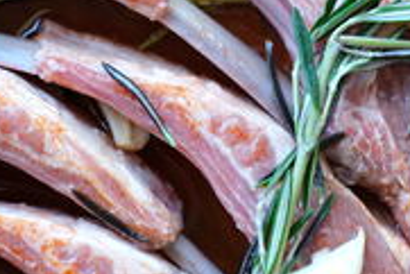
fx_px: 2120
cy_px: 83
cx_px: 129
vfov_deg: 7.4
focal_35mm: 186
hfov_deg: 11.0
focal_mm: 30
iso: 400
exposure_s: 1/42
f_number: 2.8
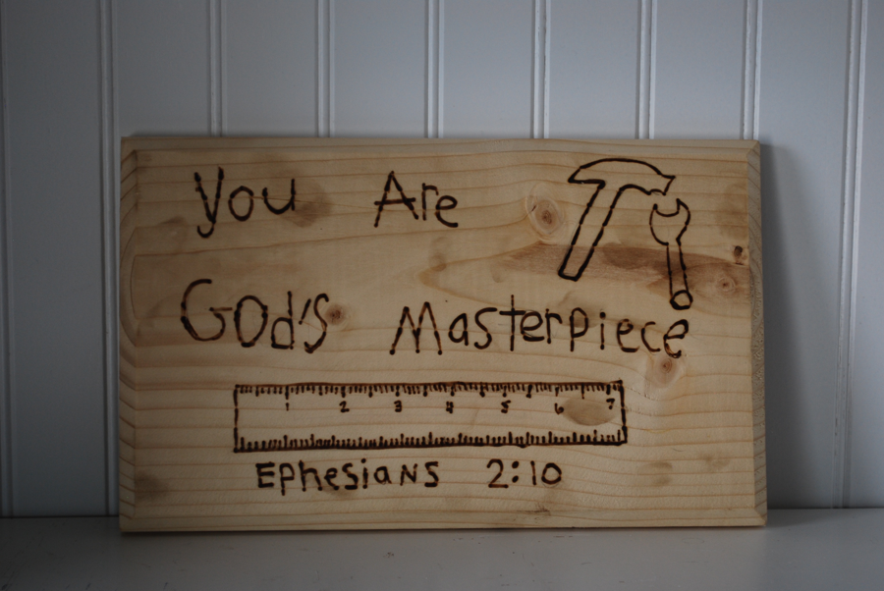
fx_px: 1843
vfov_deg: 18.2
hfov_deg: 27.0
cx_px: 442
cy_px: 296
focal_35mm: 75
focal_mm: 50
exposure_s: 1/30
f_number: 5.6
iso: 250
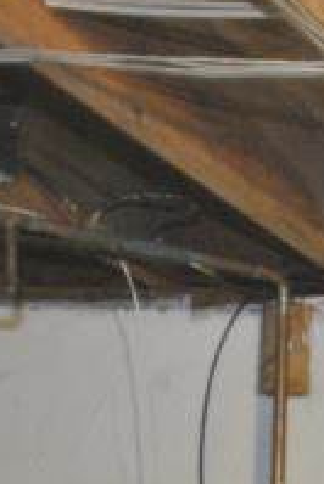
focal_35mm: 113
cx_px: 960
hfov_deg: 9.6
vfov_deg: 16.0
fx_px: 1523
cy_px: 798
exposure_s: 1/6
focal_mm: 10
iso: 400
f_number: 4
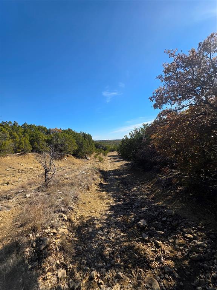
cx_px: 108
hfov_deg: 89.9
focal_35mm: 13
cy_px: 145
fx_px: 109
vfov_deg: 106.2
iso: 20
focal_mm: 2.2
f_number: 1.9
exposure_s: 1/850
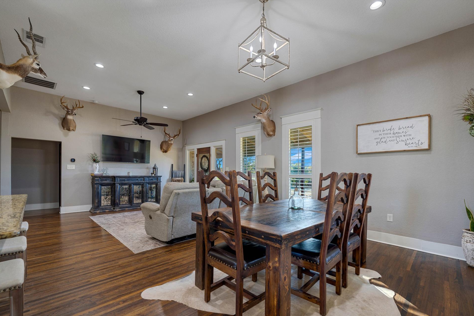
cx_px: 244
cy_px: 168
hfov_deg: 100.4
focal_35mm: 15
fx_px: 197
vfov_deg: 77.2
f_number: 3.2
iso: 200
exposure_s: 1/8
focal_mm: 14
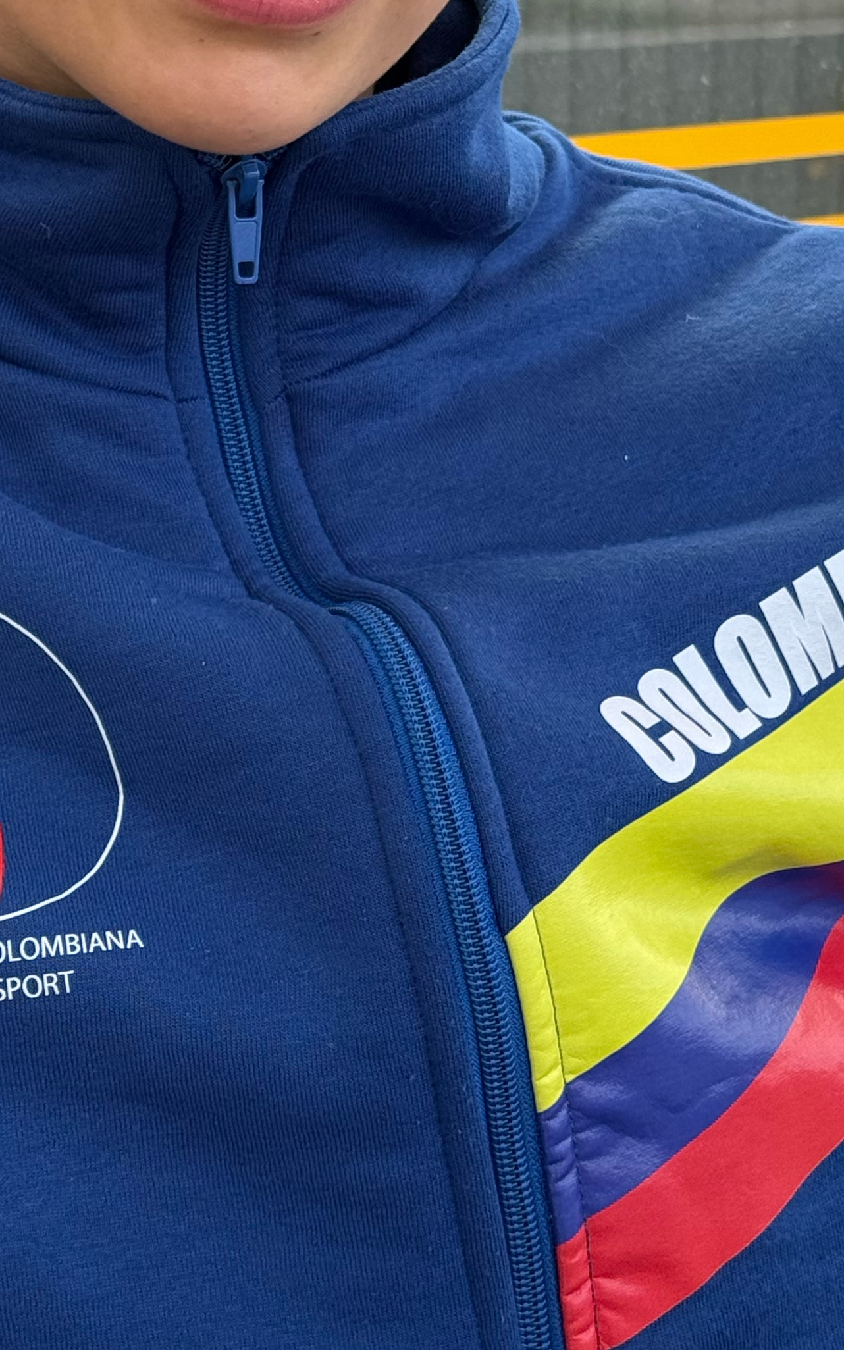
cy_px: 111
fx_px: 3680
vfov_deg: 20.3
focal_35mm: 100
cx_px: 219
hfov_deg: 13.0
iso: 64
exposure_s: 1/254
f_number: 1.78
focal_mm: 6.76
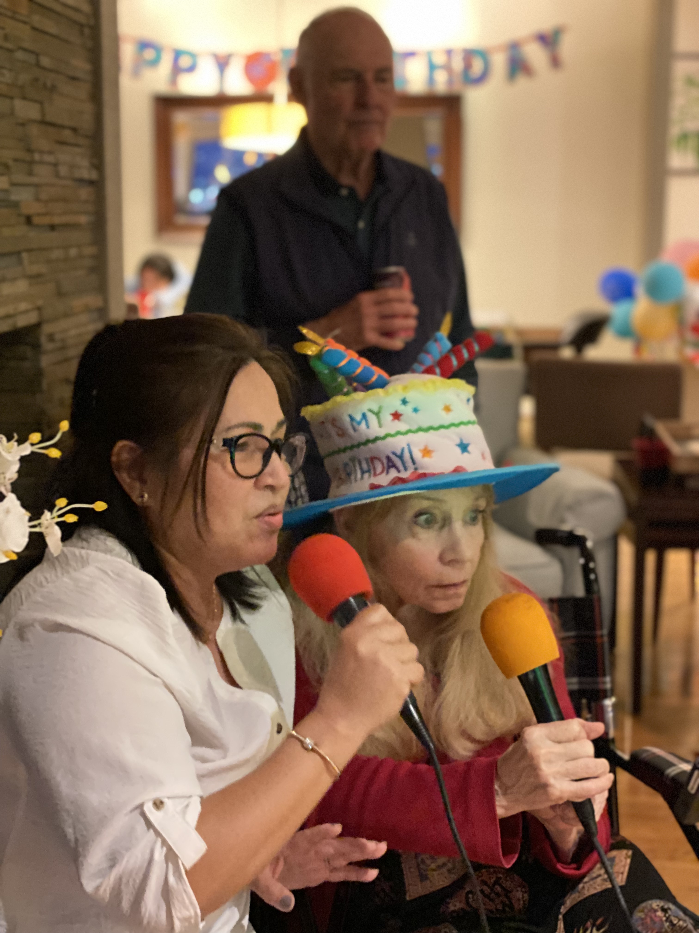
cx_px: 350
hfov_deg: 28.0
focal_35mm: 52
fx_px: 1400
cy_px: 466
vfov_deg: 36.8
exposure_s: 1/15
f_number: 2
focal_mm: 6
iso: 1250
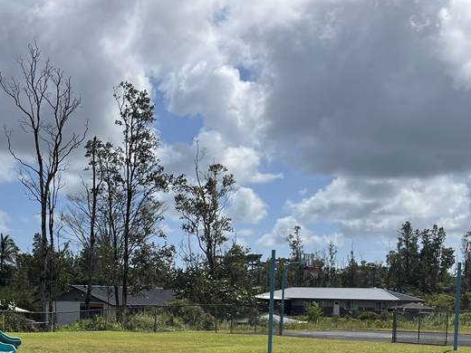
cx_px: 62
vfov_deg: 22.3
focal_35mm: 64
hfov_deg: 29.2
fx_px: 871
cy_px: 329
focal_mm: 5.1
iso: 50
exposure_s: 1/7874
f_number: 1.6
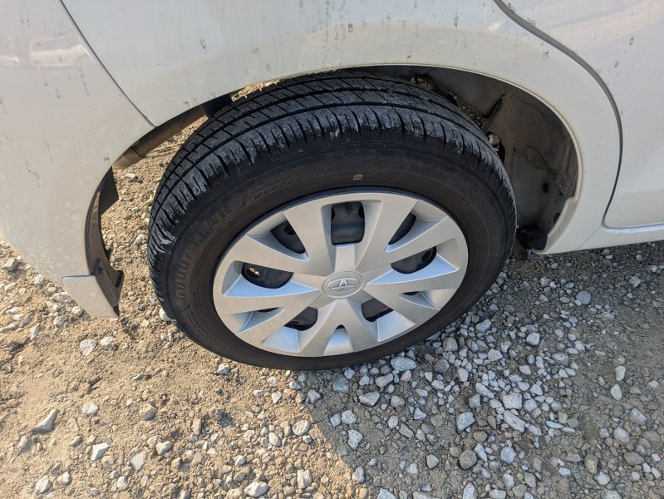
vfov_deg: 54.9
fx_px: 480
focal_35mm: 25
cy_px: 250
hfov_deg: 69.4
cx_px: 332
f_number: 1.89
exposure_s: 1/538
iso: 39
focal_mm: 5.43
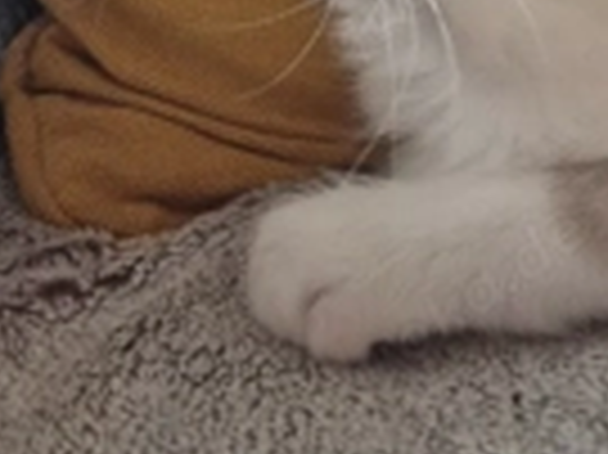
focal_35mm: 68
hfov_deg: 27.5
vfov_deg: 20.9
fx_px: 1193
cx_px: 549
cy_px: 9
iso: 64
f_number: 1.8
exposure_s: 1/182
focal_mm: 5.4
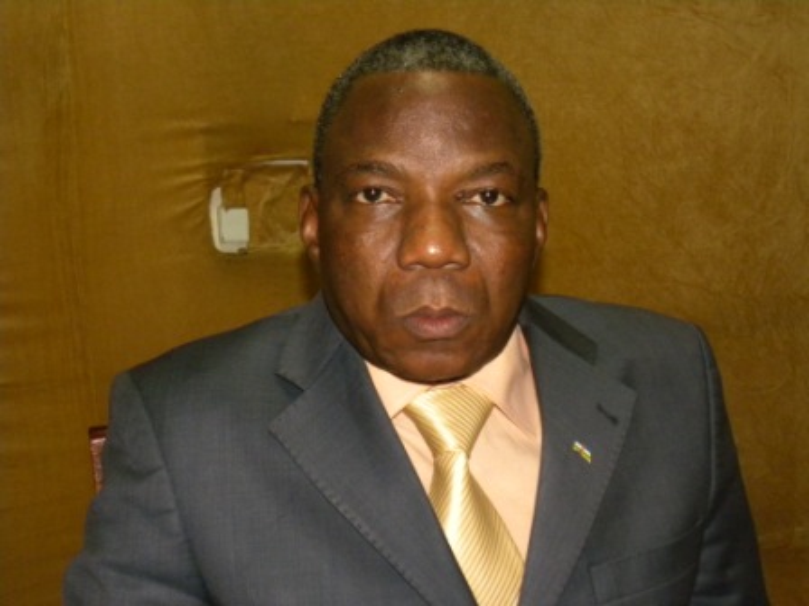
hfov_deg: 36.8
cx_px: 404
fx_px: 1215
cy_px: 303
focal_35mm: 52
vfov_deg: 28.0
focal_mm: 9.2
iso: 400
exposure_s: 1/30
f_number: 3.5
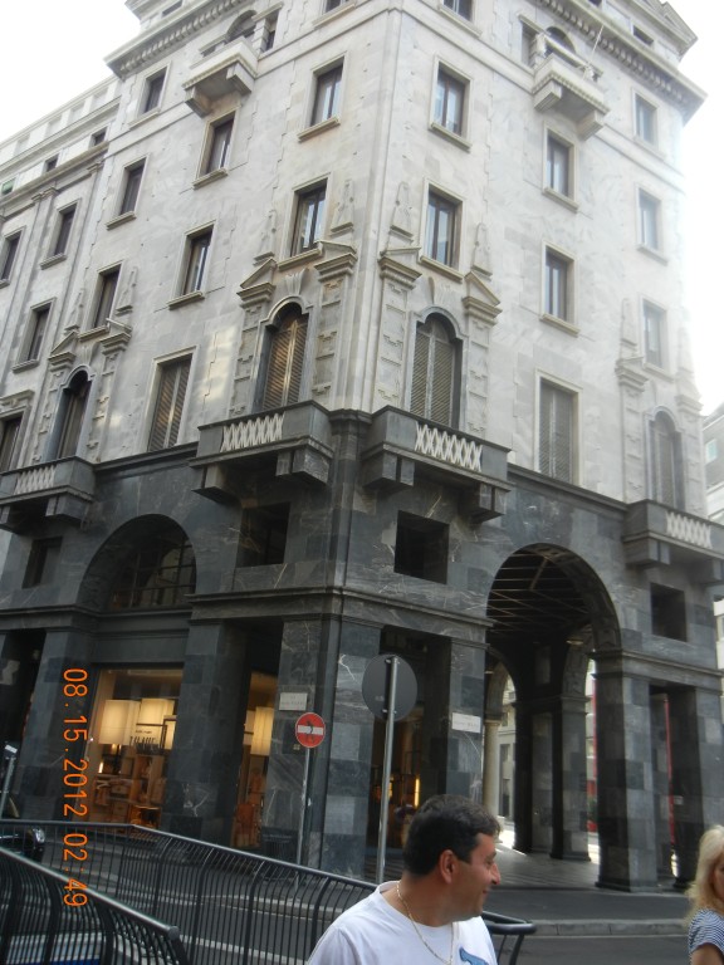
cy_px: 482
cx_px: 362
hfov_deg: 46.8
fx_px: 837
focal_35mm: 30
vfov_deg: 60.0
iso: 160
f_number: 3.5
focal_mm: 5.4
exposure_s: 1/242
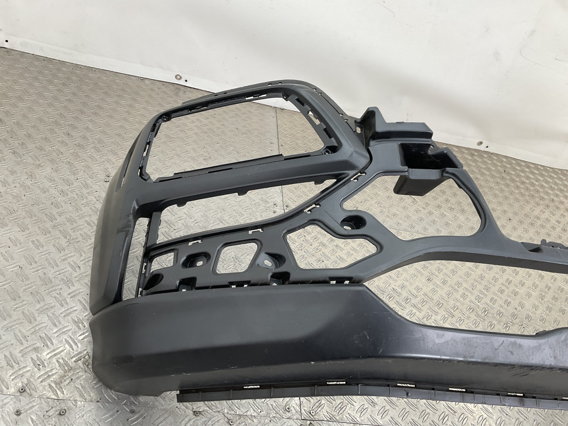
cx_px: 284
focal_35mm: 29
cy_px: 213
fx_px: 476
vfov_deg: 48.2
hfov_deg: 61.7
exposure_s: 1/120
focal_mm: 3
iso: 25
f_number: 1.8
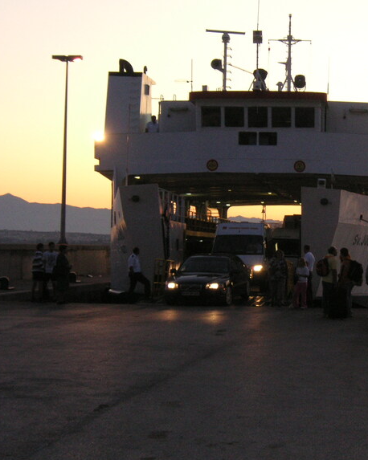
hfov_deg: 16.9
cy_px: 221
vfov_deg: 21.3
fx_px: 1226
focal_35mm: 90
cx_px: 300
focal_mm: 11
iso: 100
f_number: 4
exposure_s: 1/60
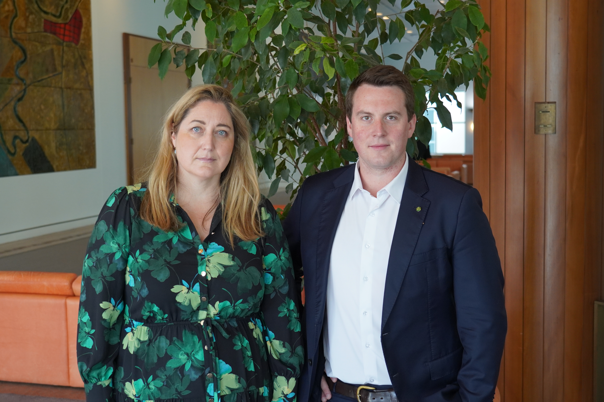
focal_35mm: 48
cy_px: 201
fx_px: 805
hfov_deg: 41.1
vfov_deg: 28.1
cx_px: 302
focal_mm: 32
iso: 800
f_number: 4
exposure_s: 1/160
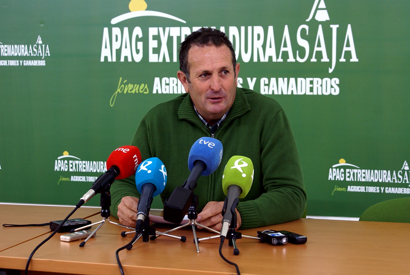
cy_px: 138
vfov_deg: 18.2
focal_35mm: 75
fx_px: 855
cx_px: 205
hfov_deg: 27.0
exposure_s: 1/8
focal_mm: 50
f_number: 5.6
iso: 400
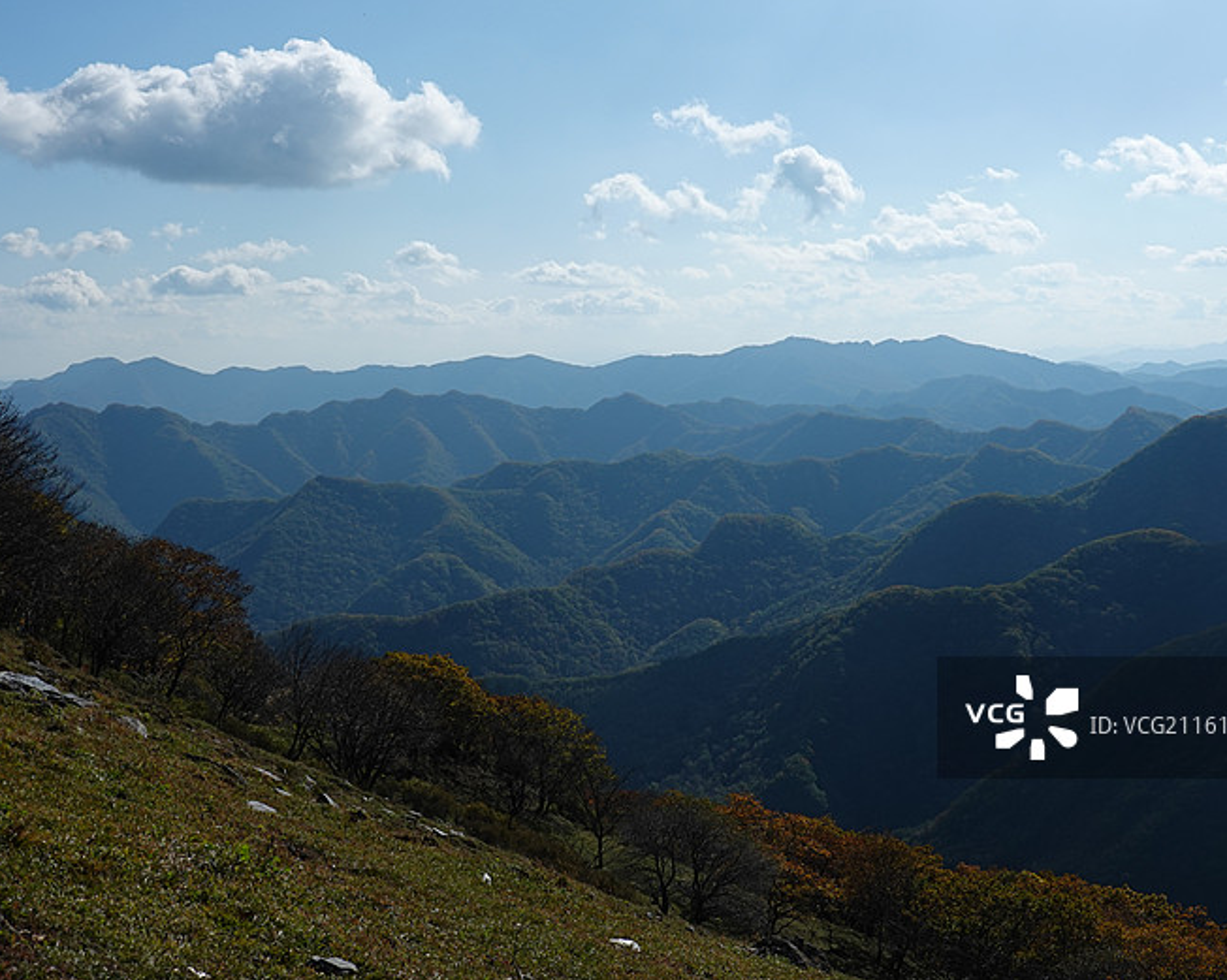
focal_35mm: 53
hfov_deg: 35.4
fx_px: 1924
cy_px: 484
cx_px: 604
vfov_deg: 28.6
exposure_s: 1/1000
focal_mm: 16.86
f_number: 7.1
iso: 125
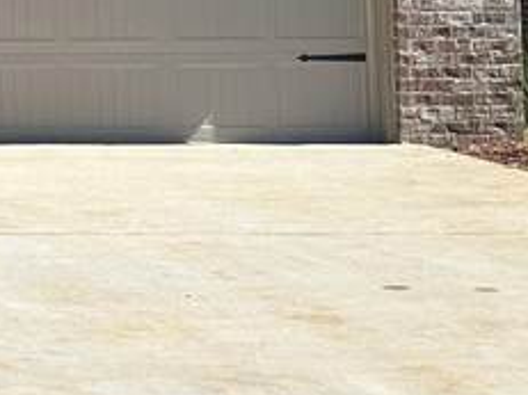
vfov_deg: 10.9
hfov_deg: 12.9
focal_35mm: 133
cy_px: -128
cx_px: -530
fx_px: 2028
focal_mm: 6.86
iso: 80
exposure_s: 1/5000
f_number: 1.78
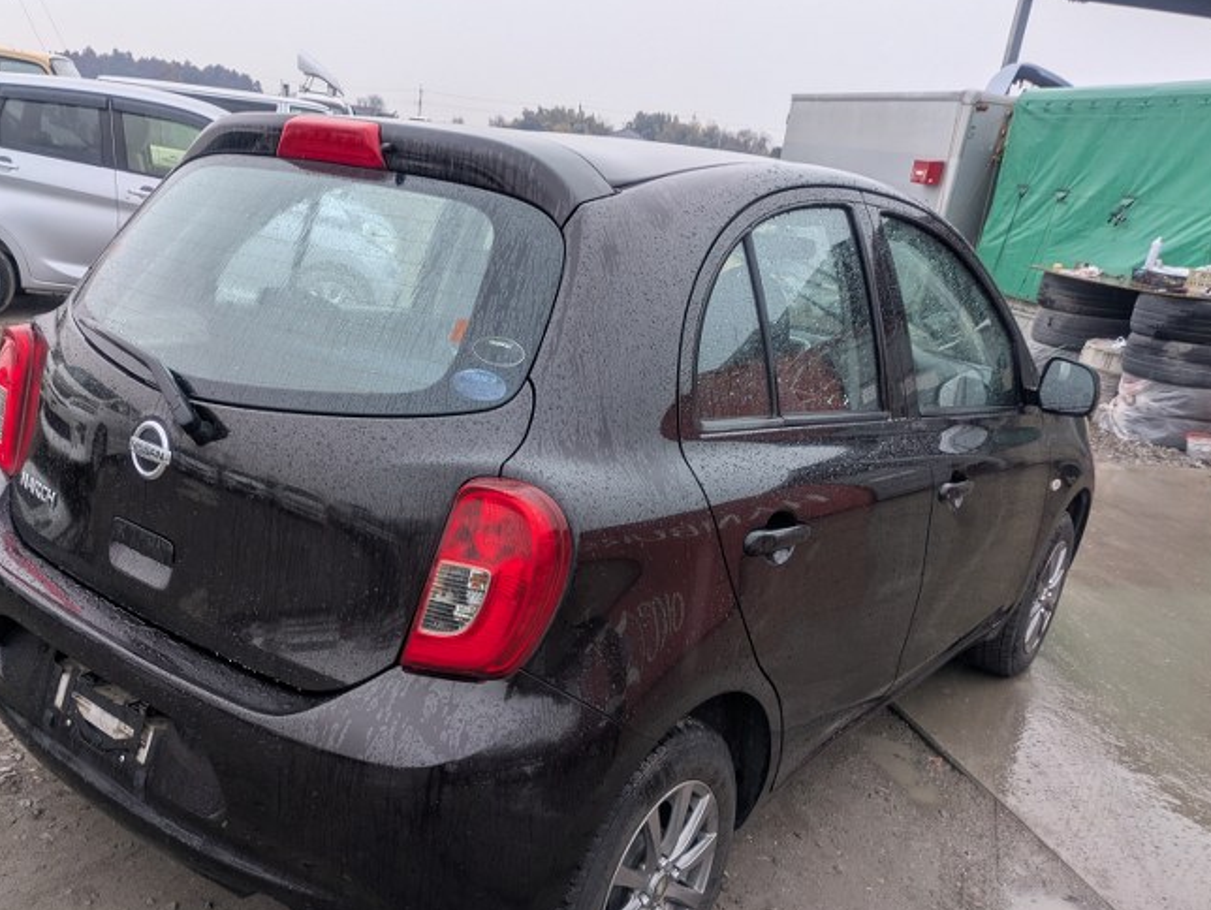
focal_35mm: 31
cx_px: 501
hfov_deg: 58.0
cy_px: 538
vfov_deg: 45.3
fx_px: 1085
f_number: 1.89
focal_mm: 5.43
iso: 87
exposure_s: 1/288
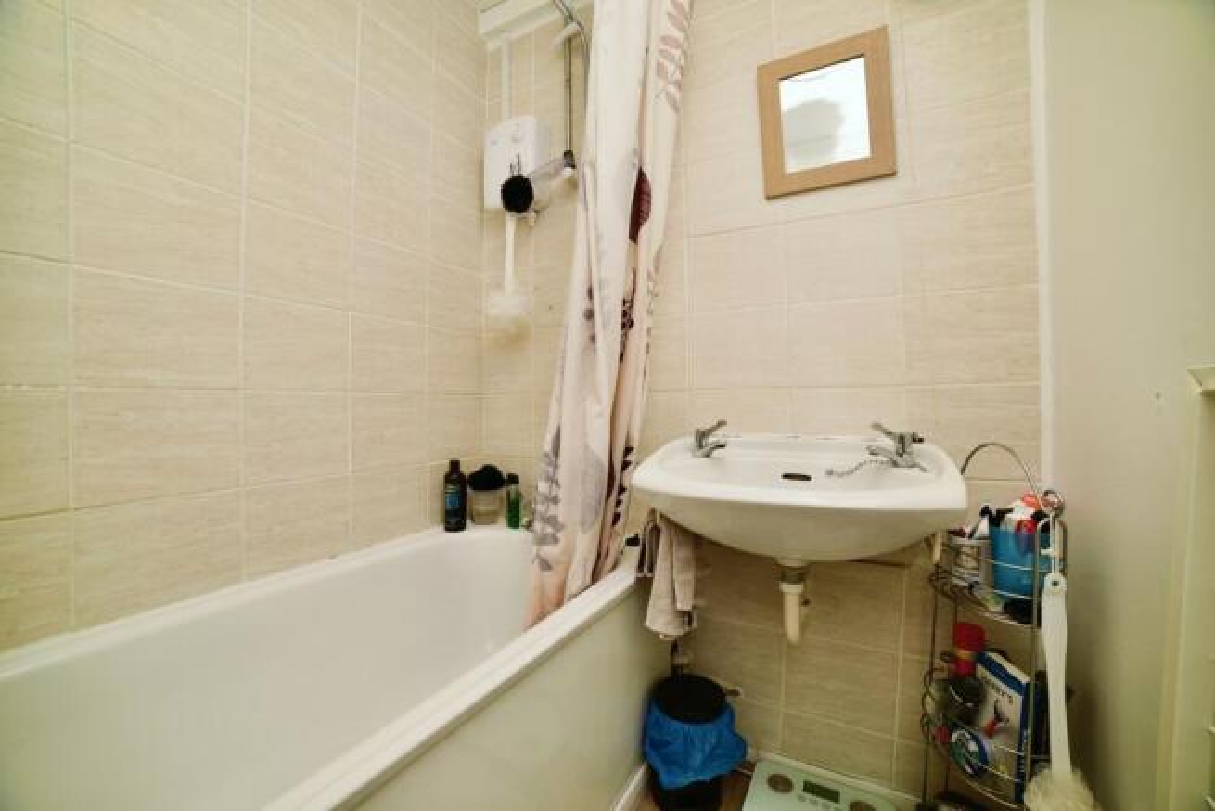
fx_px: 473
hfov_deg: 104.2
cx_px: 608
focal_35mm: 14
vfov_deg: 81.2
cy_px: 406
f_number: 8
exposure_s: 1/30
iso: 160
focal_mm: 14
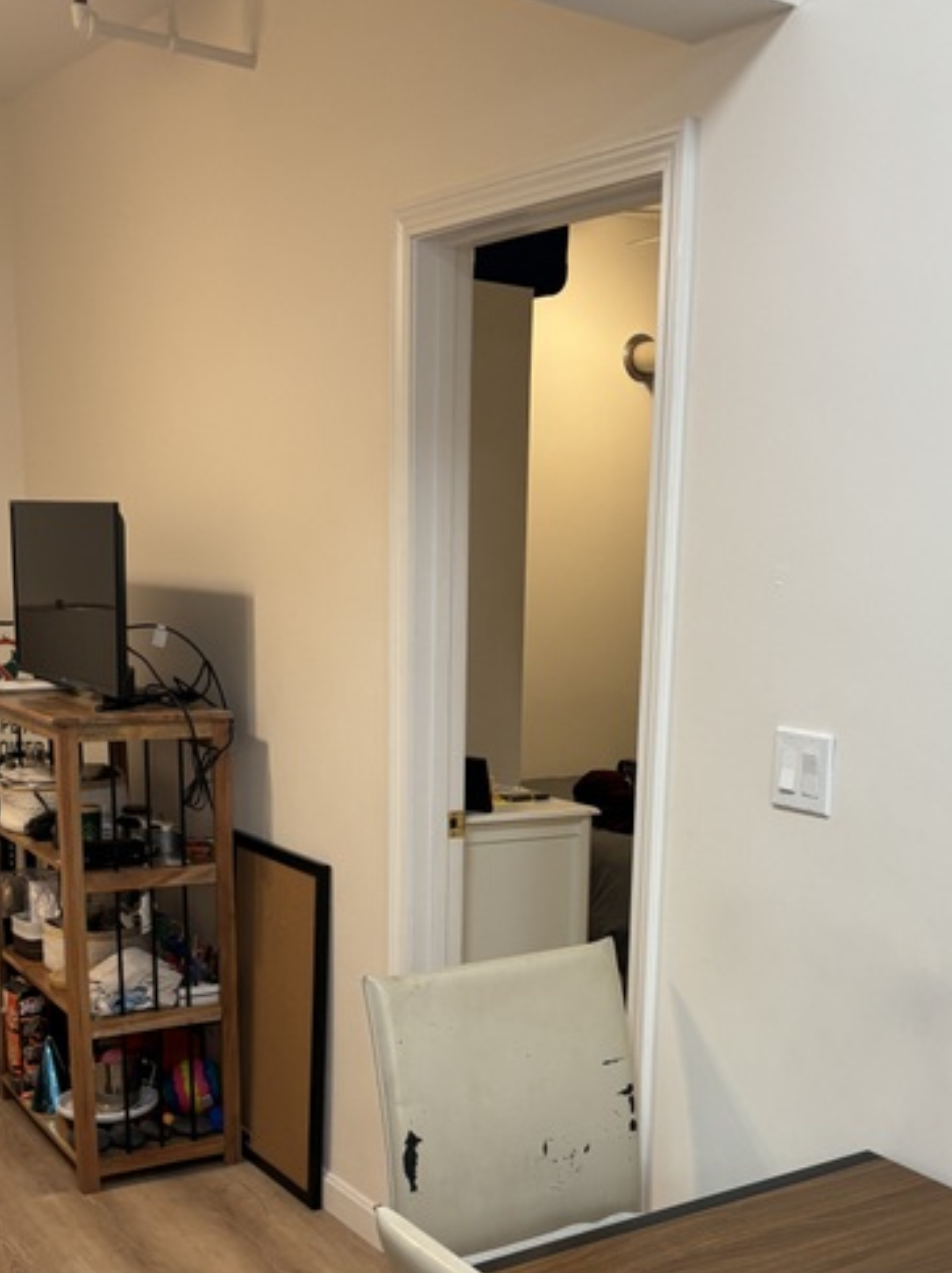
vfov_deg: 43.1
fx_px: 1580
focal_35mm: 43
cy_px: 871
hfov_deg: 33.3
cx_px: 630
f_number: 1.6
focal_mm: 5.96
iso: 100
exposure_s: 1/60
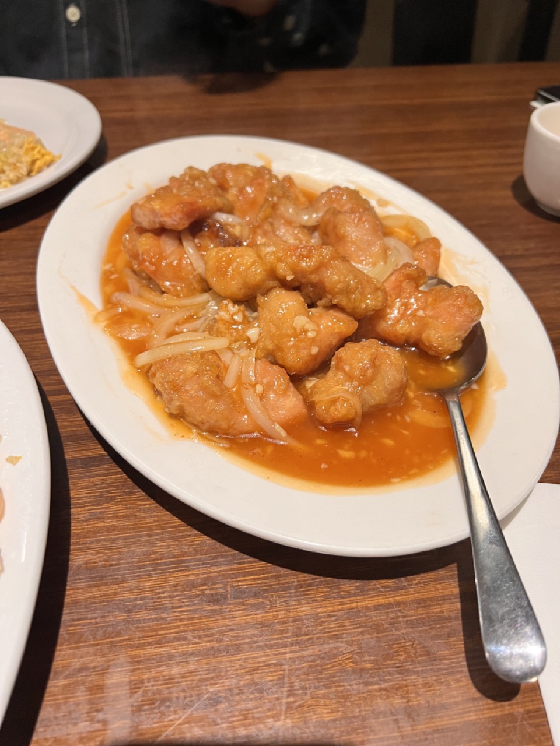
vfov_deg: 67.3
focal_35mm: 26
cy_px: 373
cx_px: 280
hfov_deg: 53.1
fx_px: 561
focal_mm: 5.7
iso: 160
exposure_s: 1/60
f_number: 1.5
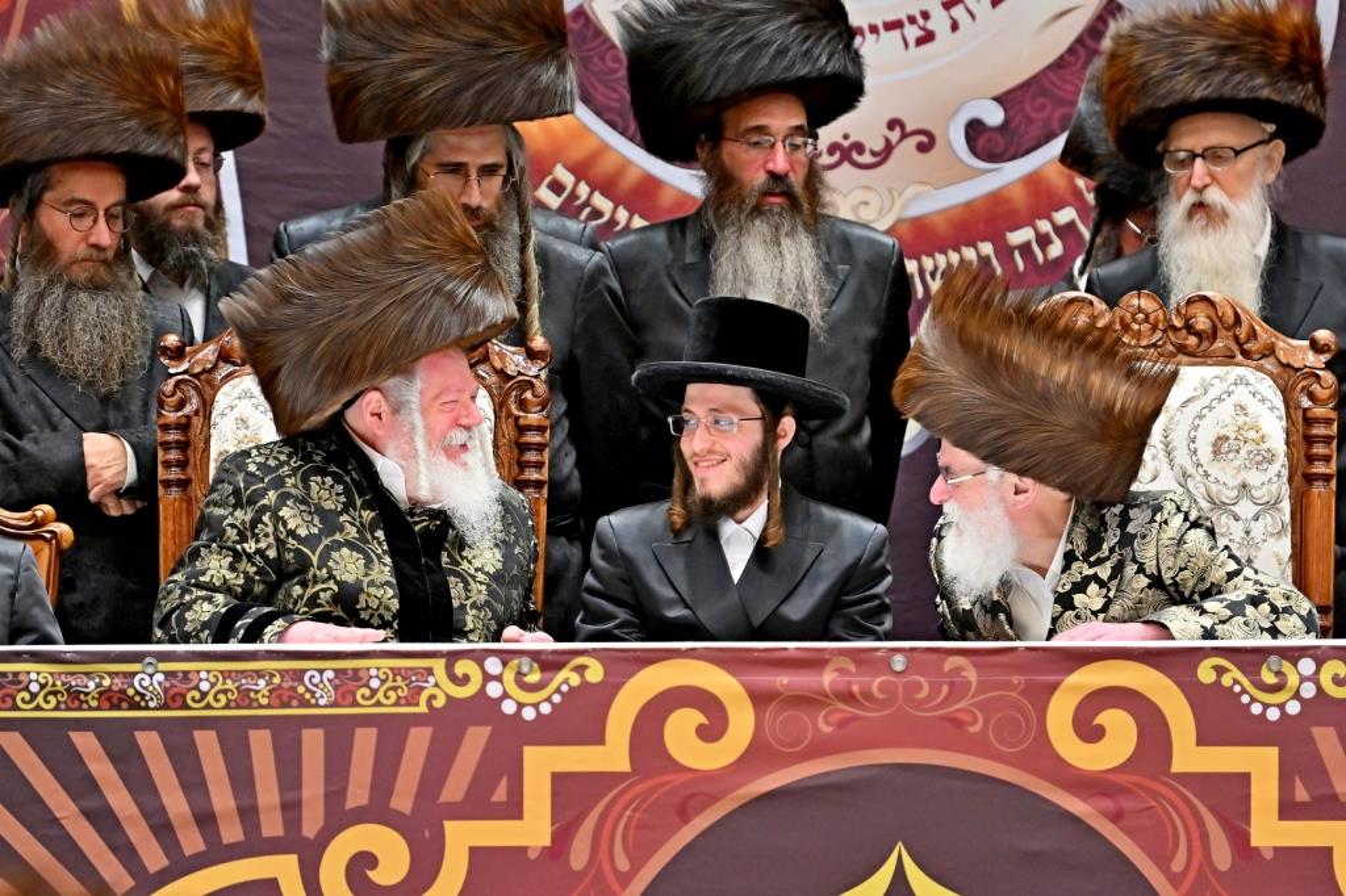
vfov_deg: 5.0
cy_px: 448
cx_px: 673
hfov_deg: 7.4
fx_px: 10353
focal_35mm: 277
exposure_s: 1/800
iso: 640
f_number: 2.8
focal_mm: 185
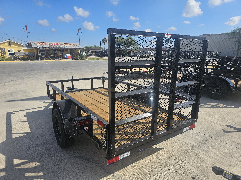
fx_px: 160
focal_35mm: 23
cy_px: 90
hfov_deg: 73.9
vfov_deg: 58.9
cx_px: 120
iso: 10
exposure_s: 1/955
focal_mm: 6.3
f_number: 1.7
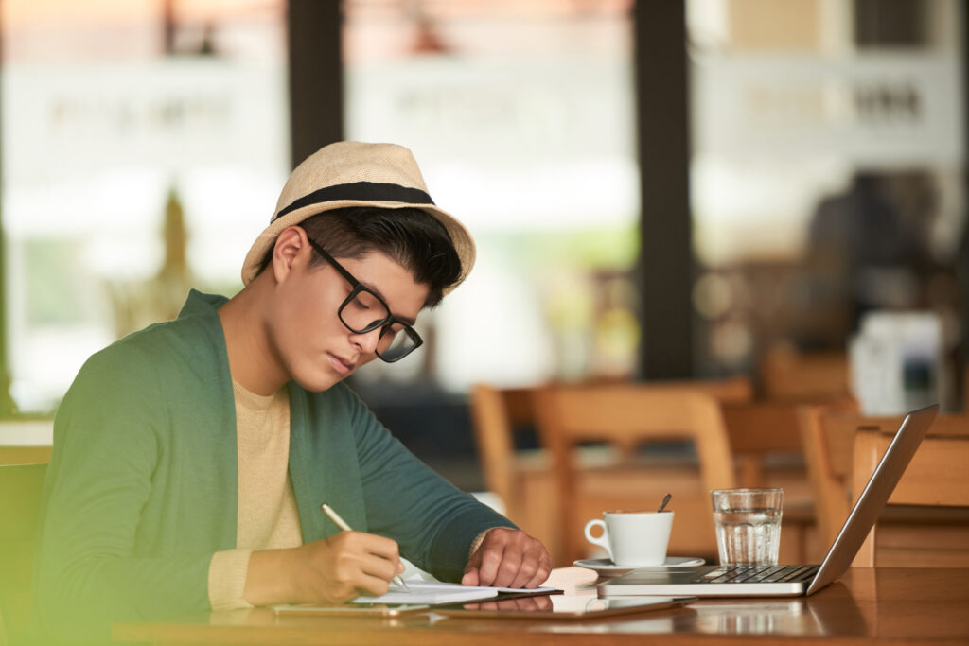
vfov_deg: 6.9
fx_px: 5384
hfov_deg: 10.3
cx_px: 484
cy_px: 323
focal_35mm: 200
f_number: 2.8
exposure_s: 1/250
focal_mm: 200
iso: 560
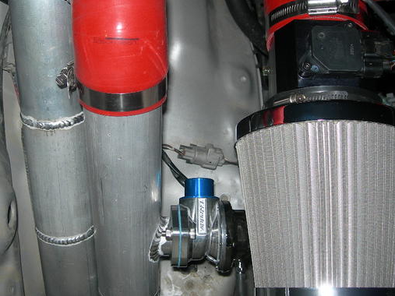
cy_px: 143
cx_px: 161
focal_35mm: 48
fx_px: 548
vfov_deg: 30.3
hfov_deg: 39.5
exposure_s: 1/60.1
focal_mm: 7.8
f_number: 2.8
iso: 50
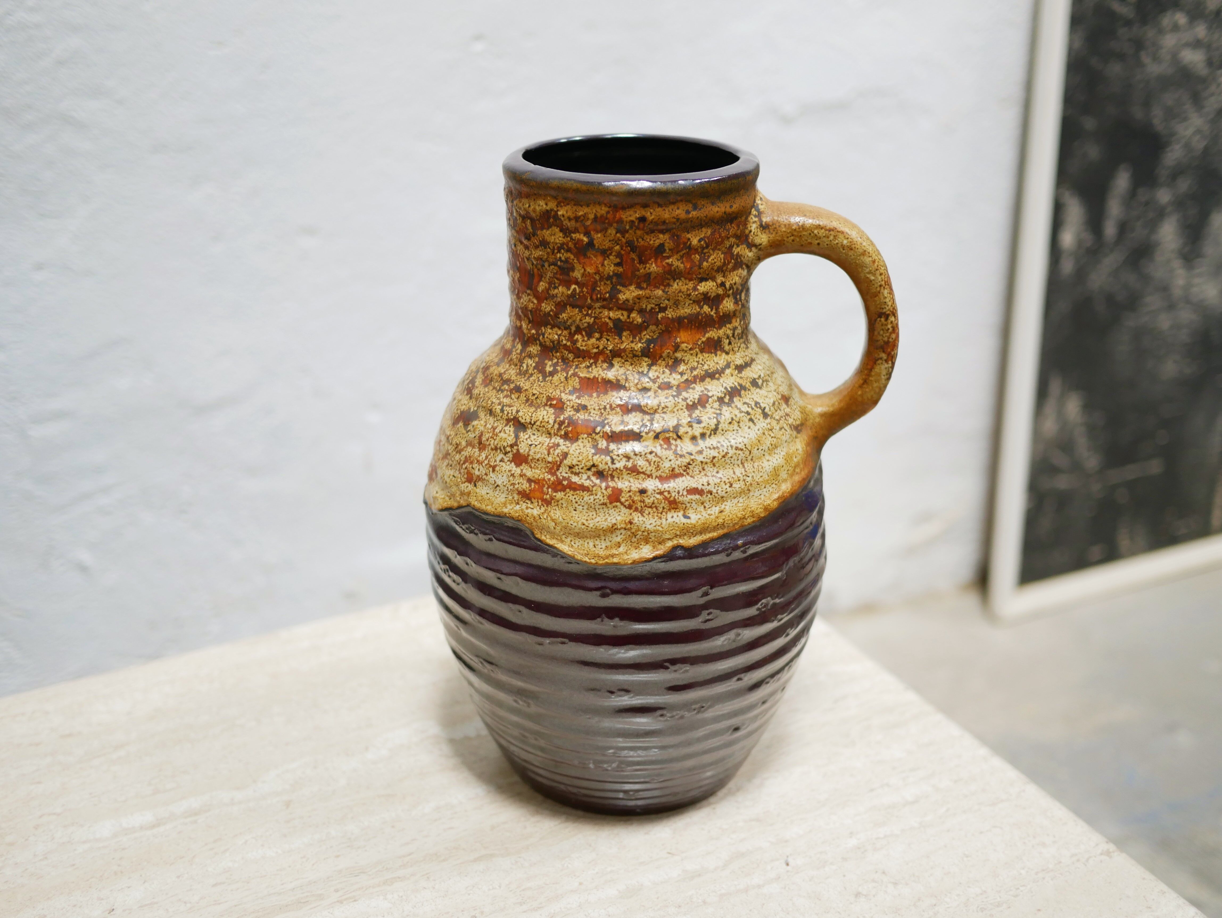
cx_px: 611
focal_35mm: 40
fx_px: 1413
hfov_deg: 46.8
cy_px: 459
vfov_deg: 36.0
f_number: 1.7
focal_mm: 20
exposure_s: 1/60
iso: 400
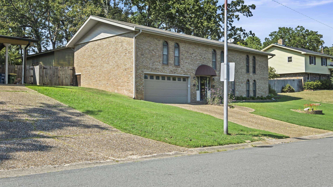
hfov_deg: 56.6
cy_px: 76
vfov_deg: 33.6
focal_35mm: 35
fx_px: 309
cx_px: 166
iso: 200
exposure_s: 1/30
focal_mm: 21.9
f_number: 8
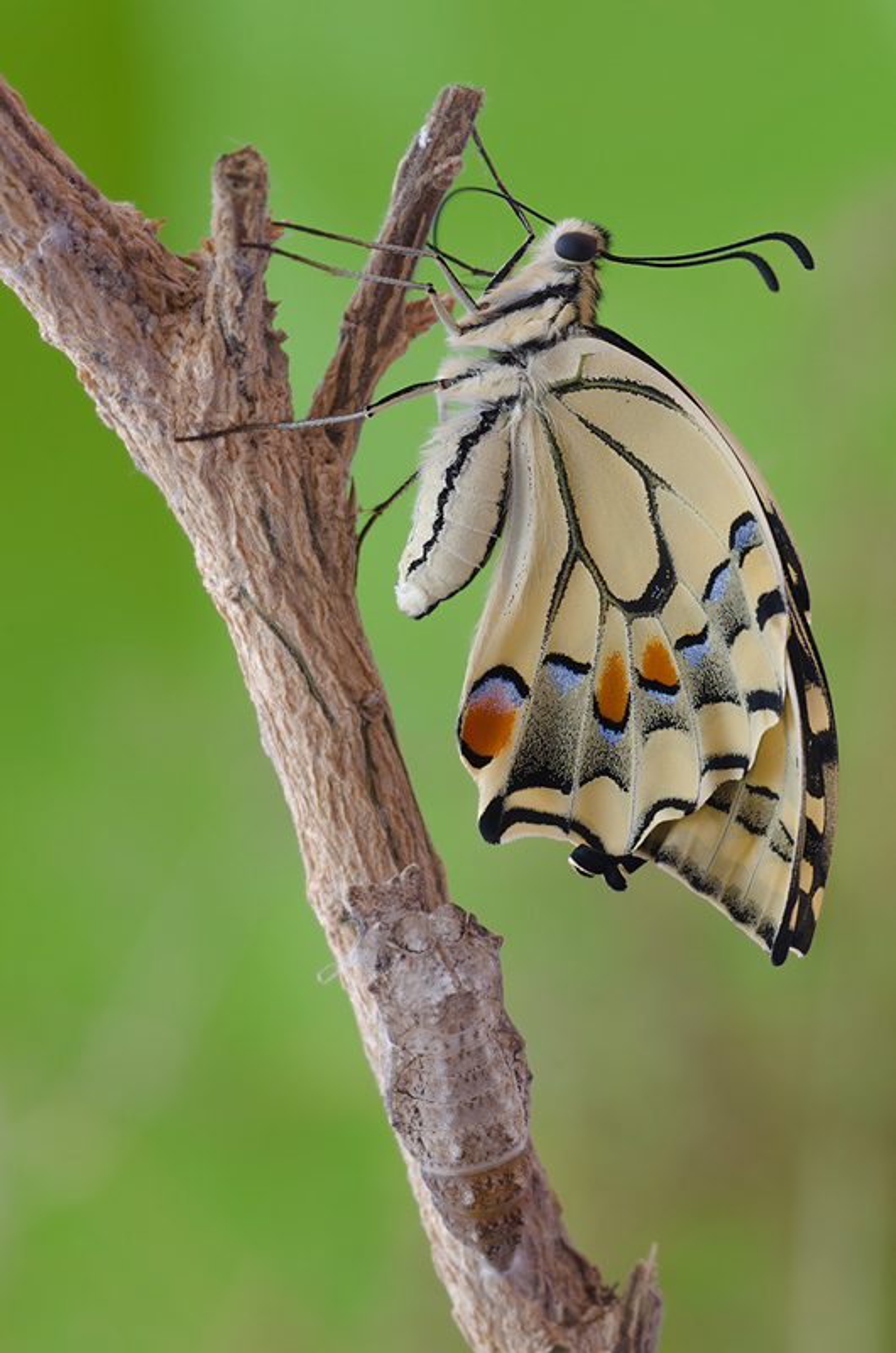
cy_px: 676
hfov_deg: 5.1
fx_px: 10123
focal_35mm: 270
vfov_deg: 7.6
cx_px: 448
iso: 100
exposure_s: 1/5
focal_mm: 180
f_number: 11
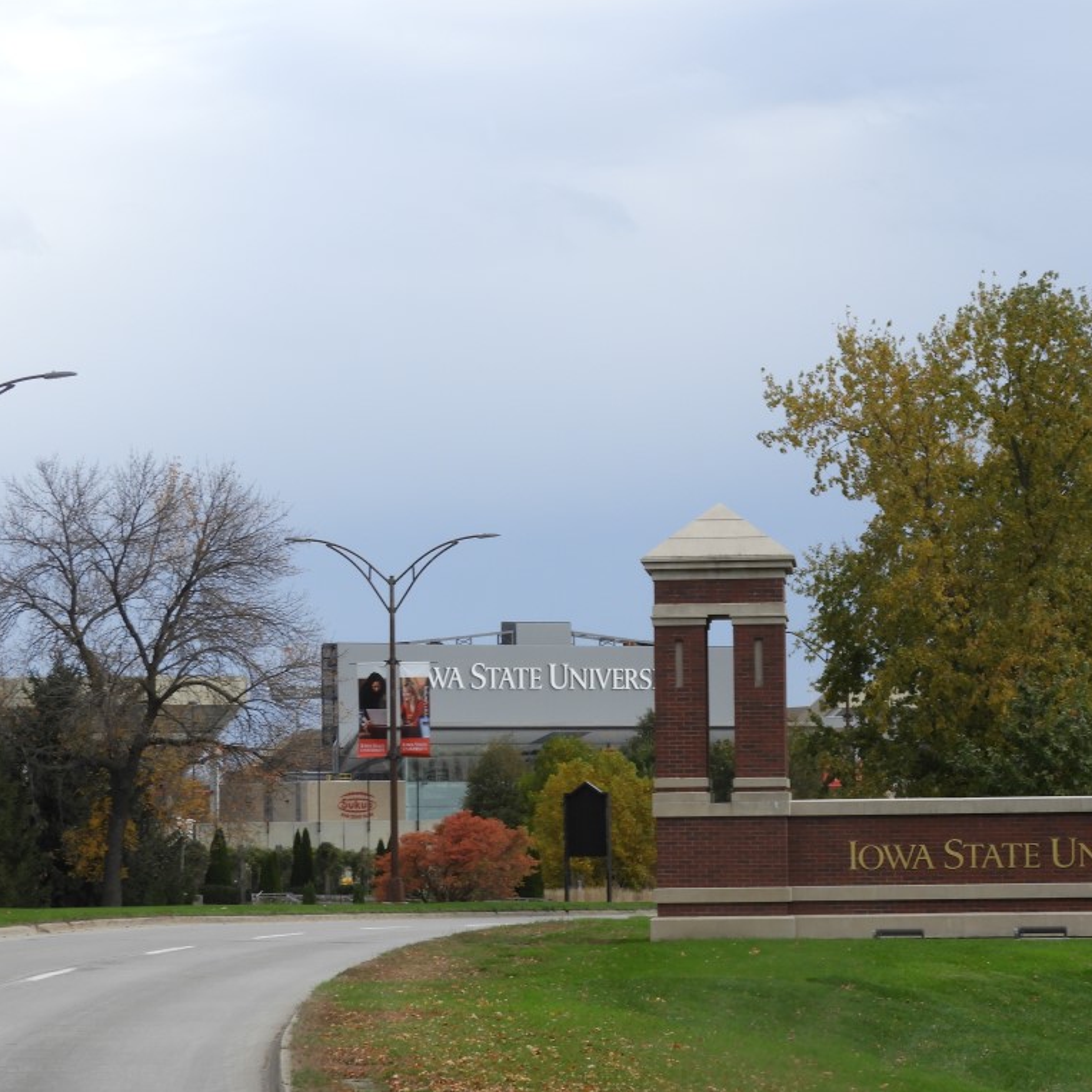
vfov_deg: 11.8
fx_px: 5282
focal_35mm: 148
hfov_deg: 11.8
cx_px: 657
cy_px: 545
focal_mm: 22.4
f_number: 5
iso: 100
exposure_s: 1/320
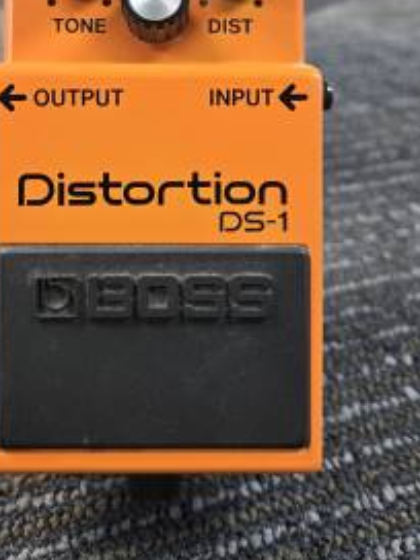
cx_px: 185
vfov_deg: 41.8
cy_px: 150
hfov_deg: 32.8
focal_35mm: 44
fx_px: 712
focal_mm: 5.4
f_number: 1.8
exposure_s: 1/120
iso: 320
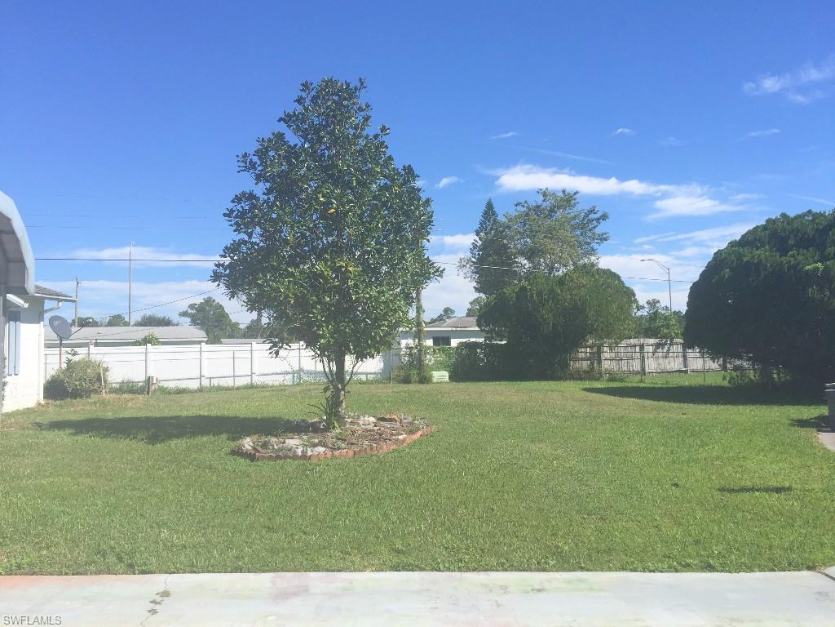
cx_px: 418
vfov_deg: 48.2
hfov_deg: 61.7
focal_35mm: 29
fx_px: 700
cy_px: 314
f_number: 2.2
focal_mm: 4.15
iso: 32
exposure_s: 1/2326
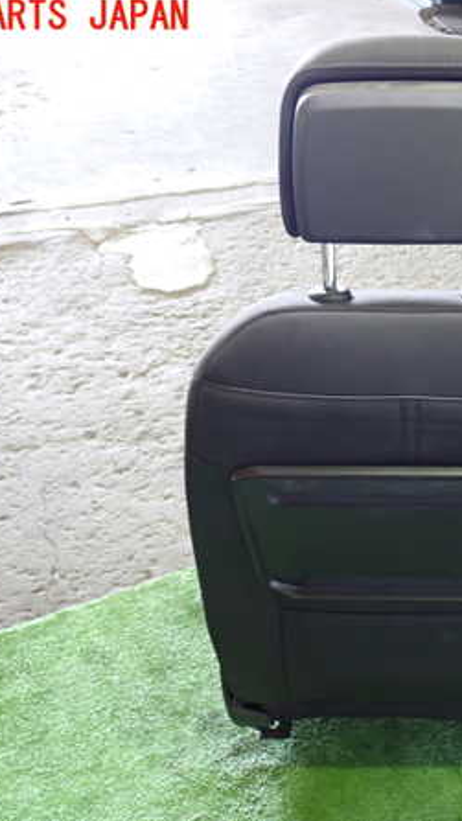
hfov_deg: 26.3
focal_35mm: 44
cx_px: 407
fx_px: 958
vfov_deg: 46.4
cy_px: 409
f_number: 2.3
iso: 500
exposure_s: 1/30
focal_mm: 5.4
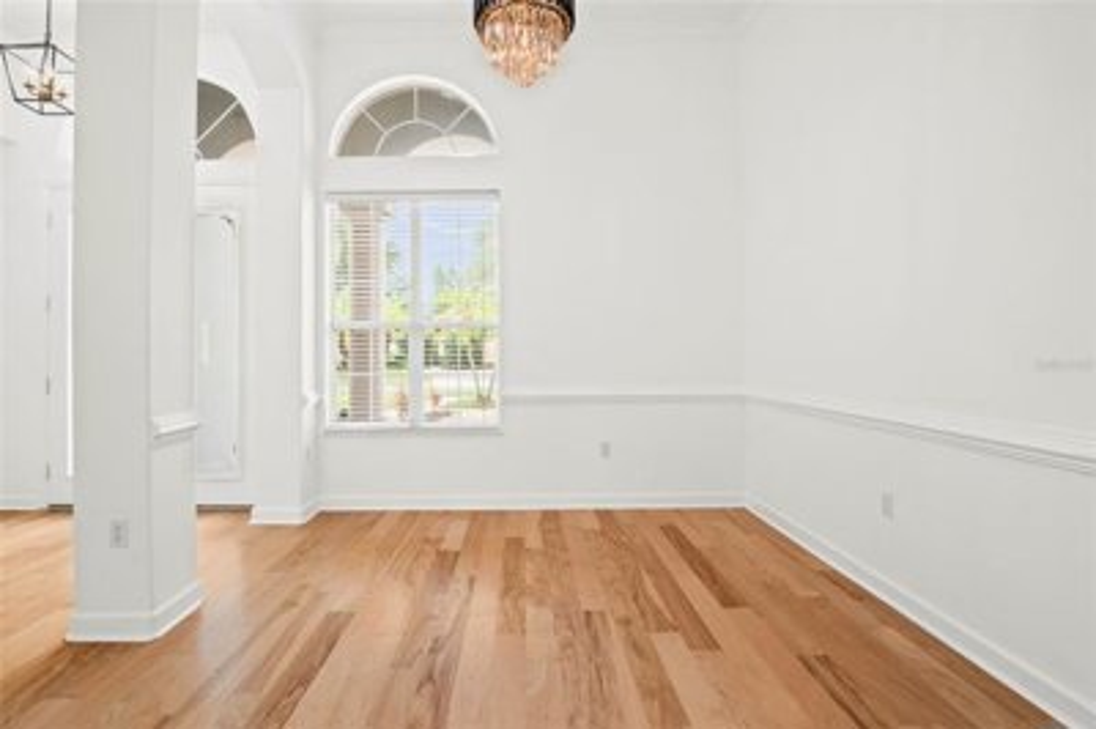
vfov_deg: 72.0
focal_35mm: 16
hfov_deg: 95.0
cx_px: 548
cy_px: 364
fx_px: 502
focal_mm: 11
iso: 100
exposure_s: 1
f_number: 8
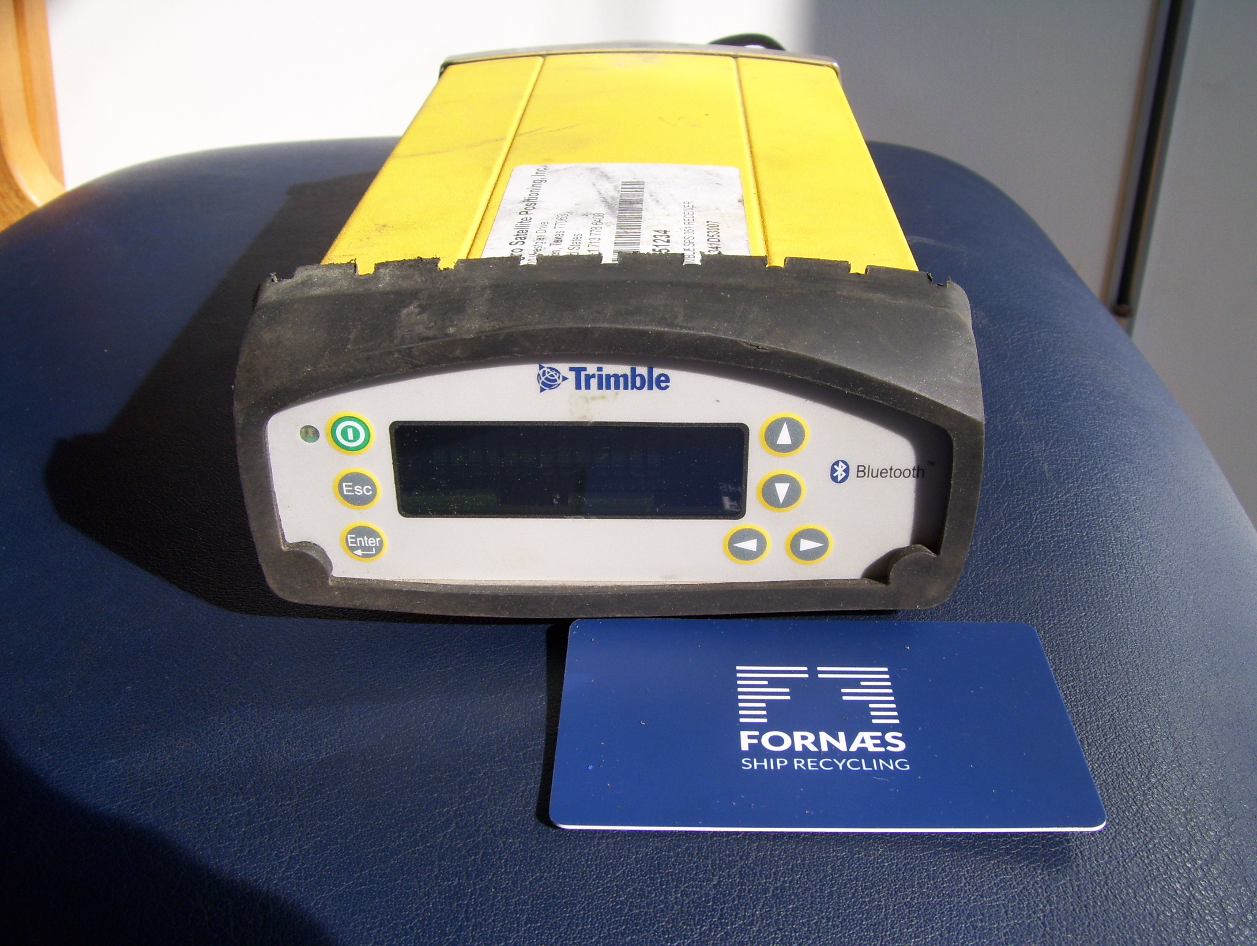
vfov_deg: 39.7
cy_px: 473
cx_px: 628
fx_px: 1309
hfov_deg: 51.3
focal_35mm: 36
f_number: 4.8
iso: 80
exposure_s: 1/320
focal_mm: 6
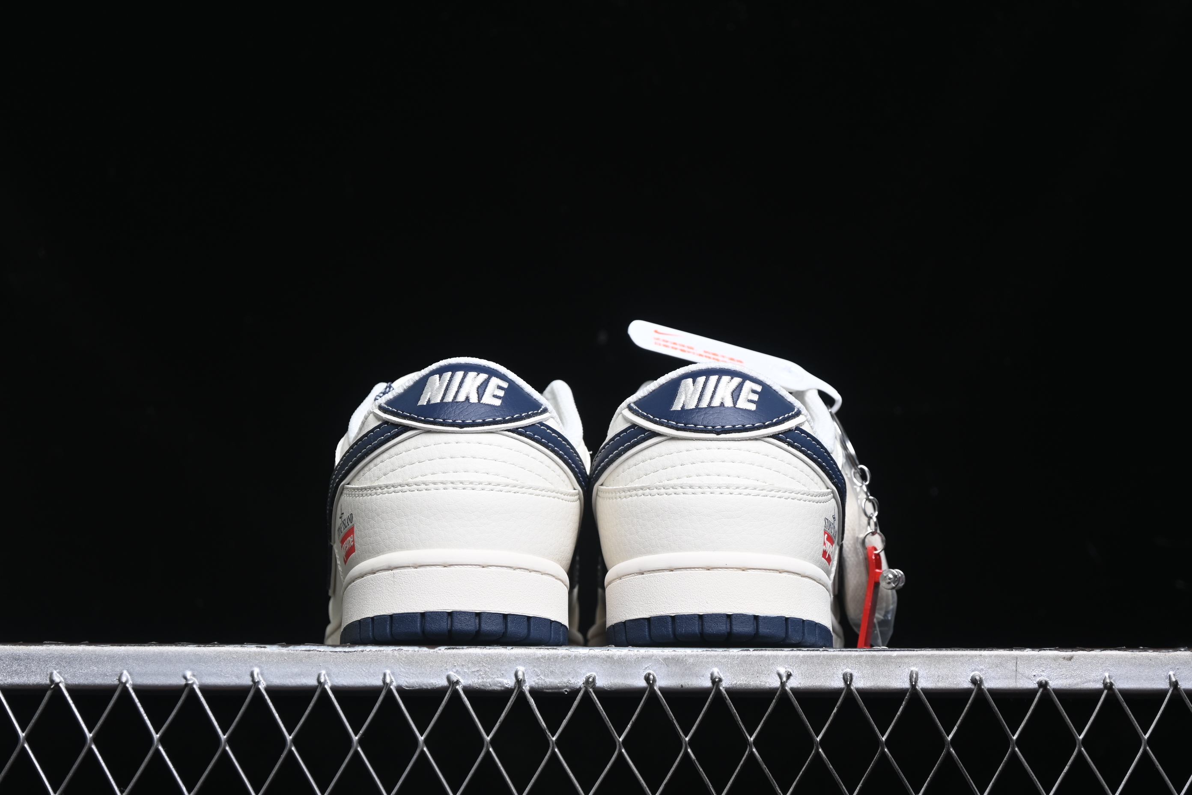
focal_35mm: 75
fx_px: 2483
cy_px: 398
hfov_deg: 27.0
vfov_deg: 18.2
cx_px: 596
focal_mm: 50
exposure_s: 1/60
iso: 160
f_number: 6.3
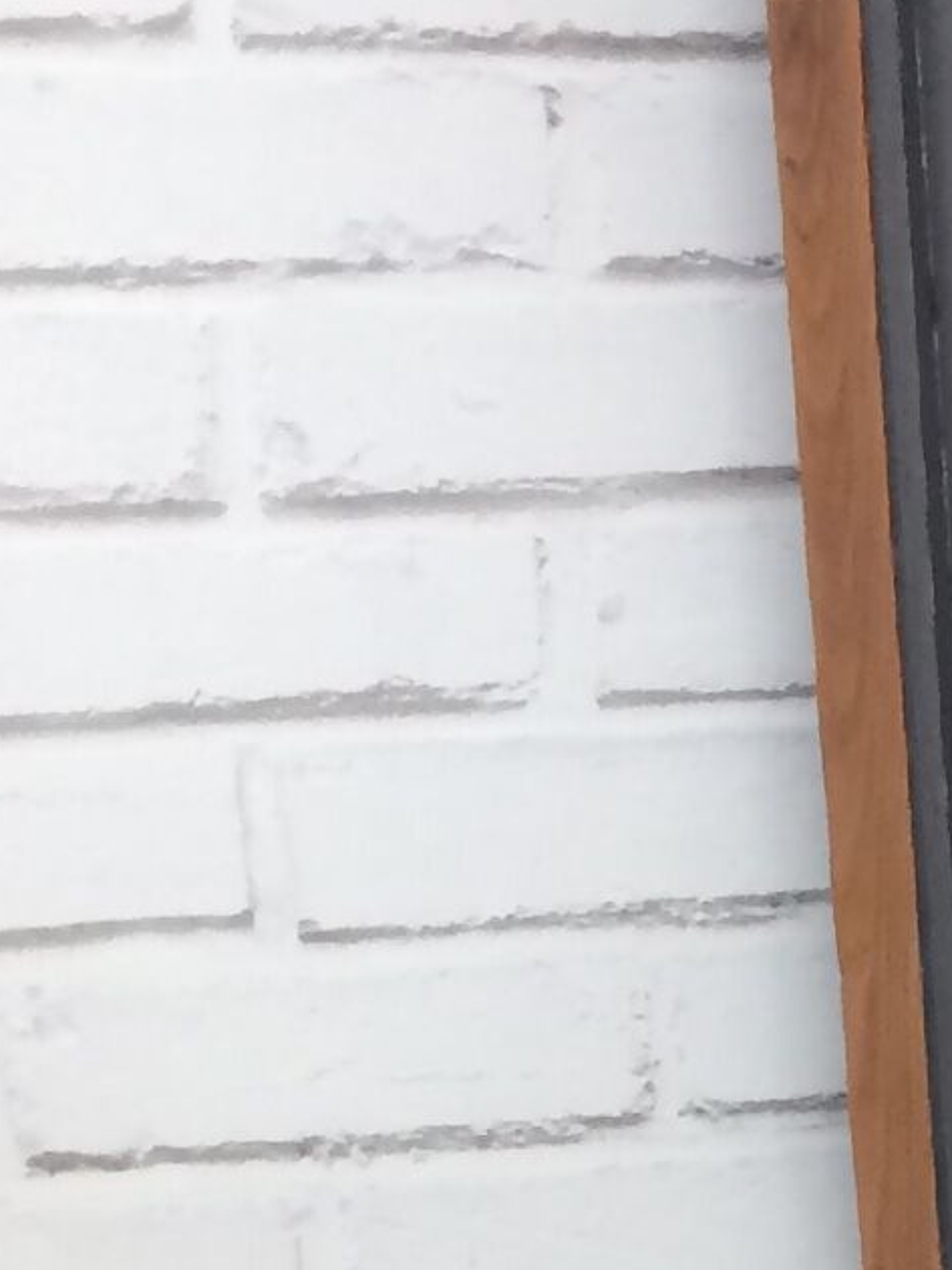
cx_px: 1791
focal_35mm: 150
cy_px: 2144
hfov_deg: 9.4
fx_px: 5502
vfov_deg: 12.3
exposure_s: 1/33
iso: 40
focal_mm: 4.15
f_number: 2.2
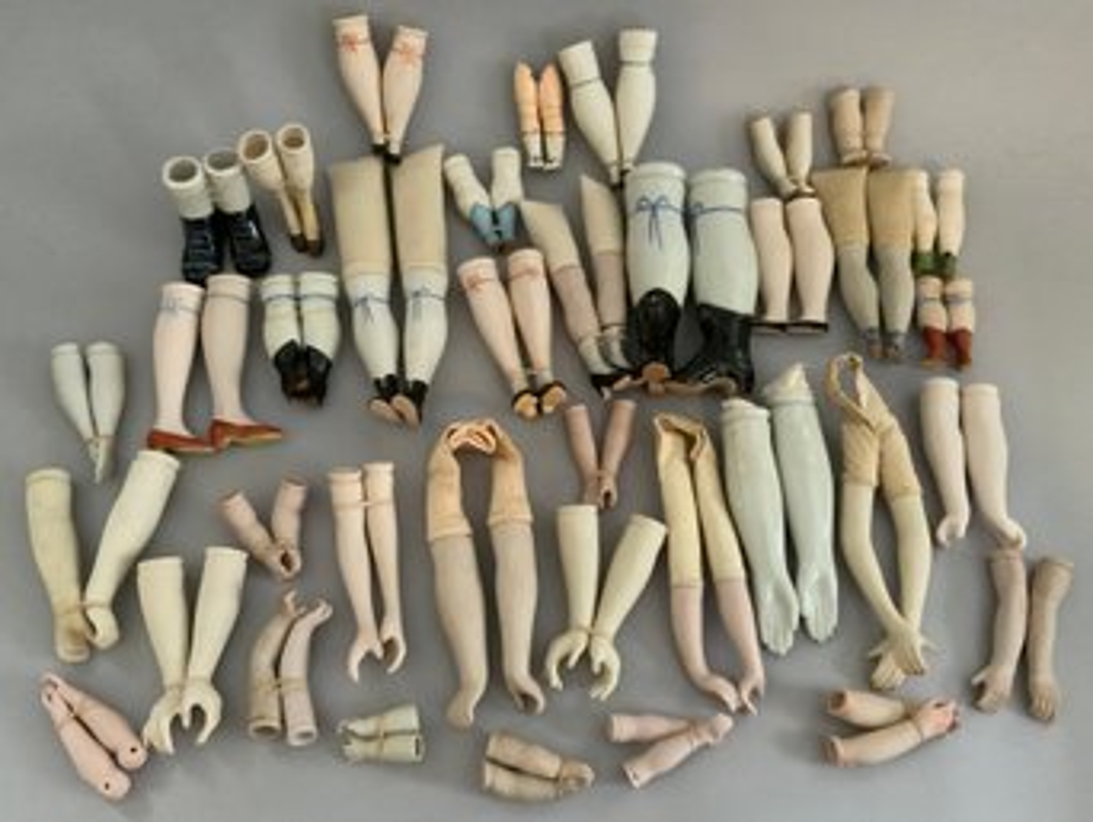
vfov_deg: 48.3
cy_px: 411
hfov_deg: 61.6
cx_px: 546
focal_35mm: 29
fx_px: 916
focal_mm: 3
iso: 250
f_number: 1.8
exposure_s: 1/40
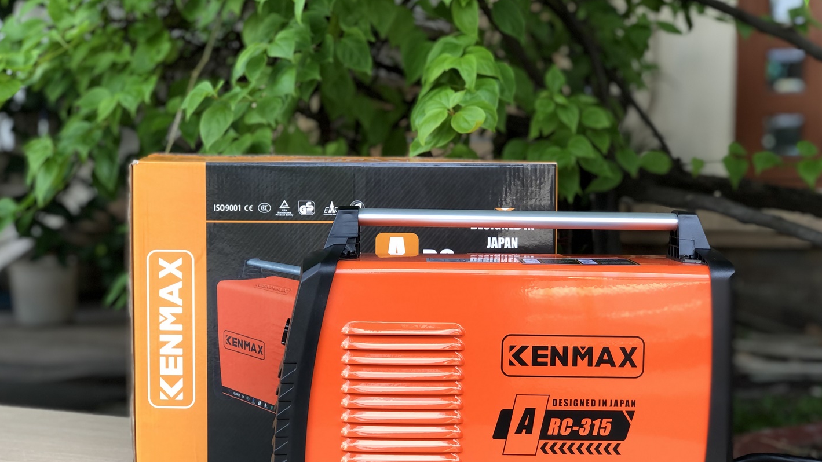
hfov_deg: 33.3
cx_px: 410
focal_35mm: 63
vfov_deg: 19.1
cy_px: 300
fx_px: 1373
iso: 25
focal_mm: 6.6
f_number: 2.8
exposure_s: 1/60
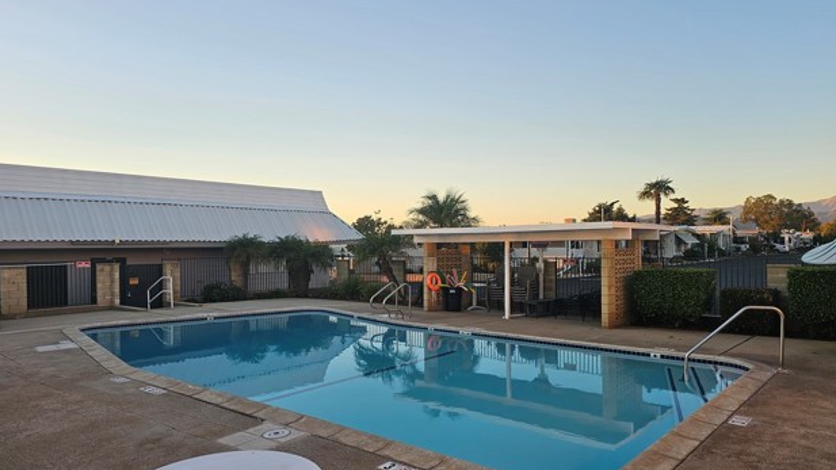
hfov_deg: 71.9
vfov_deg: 44.3
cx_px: 415
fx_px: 576
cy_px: 257
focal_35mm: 26
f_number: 1.7
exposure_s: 1/120
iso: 12
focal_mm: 6.3
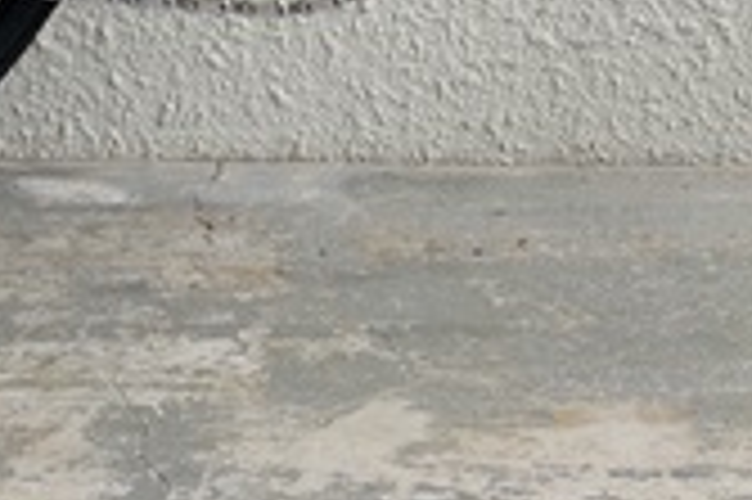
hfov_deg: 9.8
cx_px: 563
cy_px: -689
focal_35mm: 210
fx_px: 4382
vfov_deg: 6.2
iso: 100
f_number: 4.5
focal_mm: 26
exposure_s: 1/80
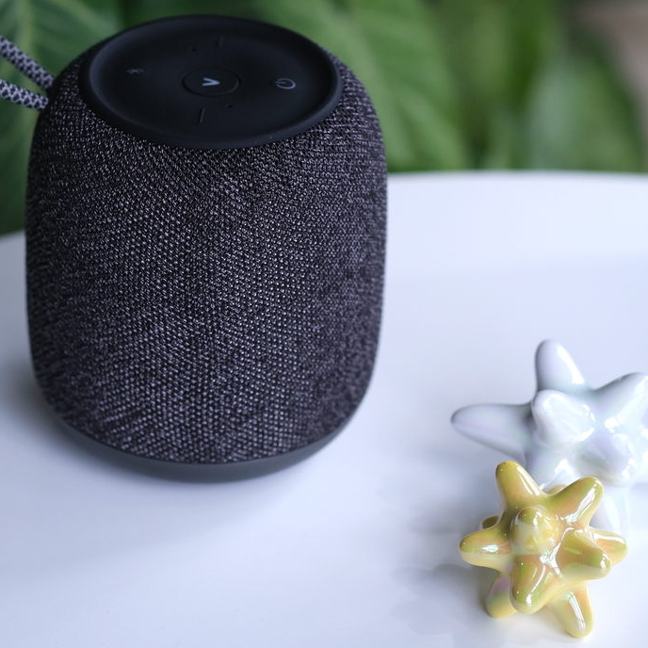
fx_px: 3177
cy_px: 74
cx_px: 284
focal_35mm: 150
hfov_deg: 11.6
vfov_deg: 11.6
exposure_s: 1/800
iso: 500
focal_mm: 60
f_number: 2.8
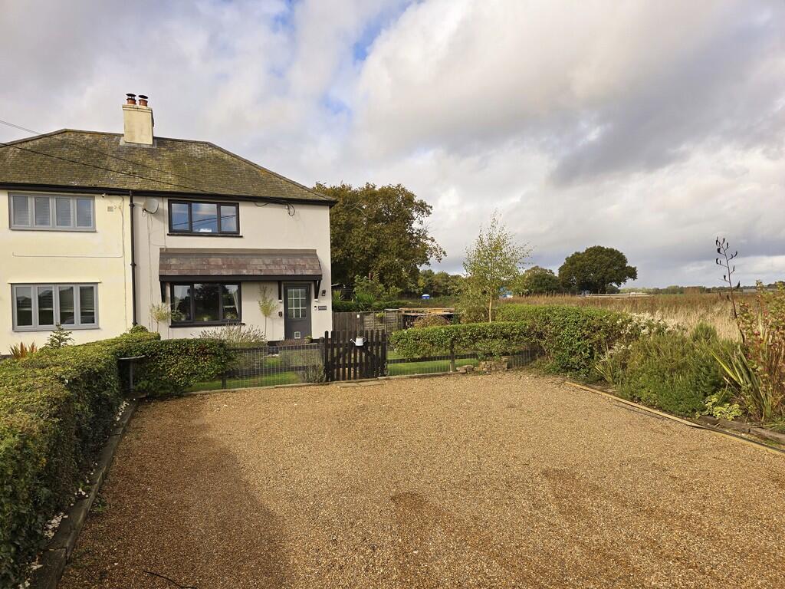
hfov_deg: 73.9
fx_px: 522
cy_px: 294
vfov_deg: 58.9
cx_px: 392
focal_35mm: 23
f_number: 1.7
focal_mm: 6.3
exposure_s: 1/631
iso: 12
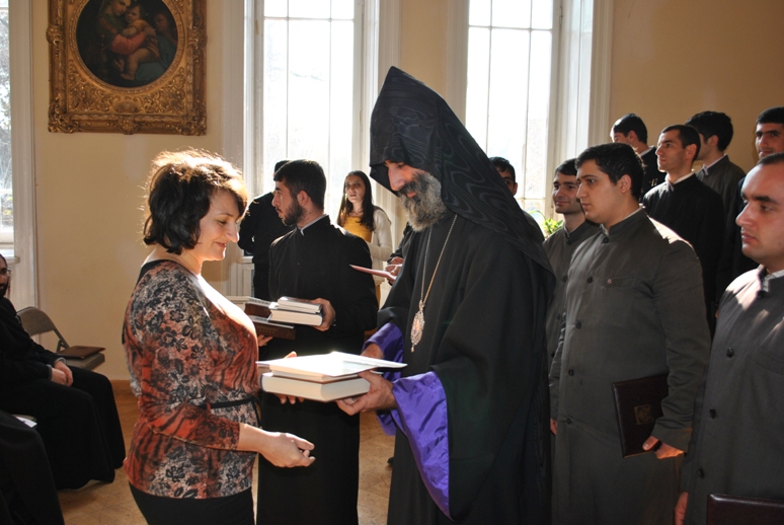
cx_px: 392
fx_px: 785
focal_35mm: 36
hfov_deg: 53.1
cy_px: 262
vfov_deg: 37.0
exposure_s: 1/125
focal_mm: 24
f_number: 4
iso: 180
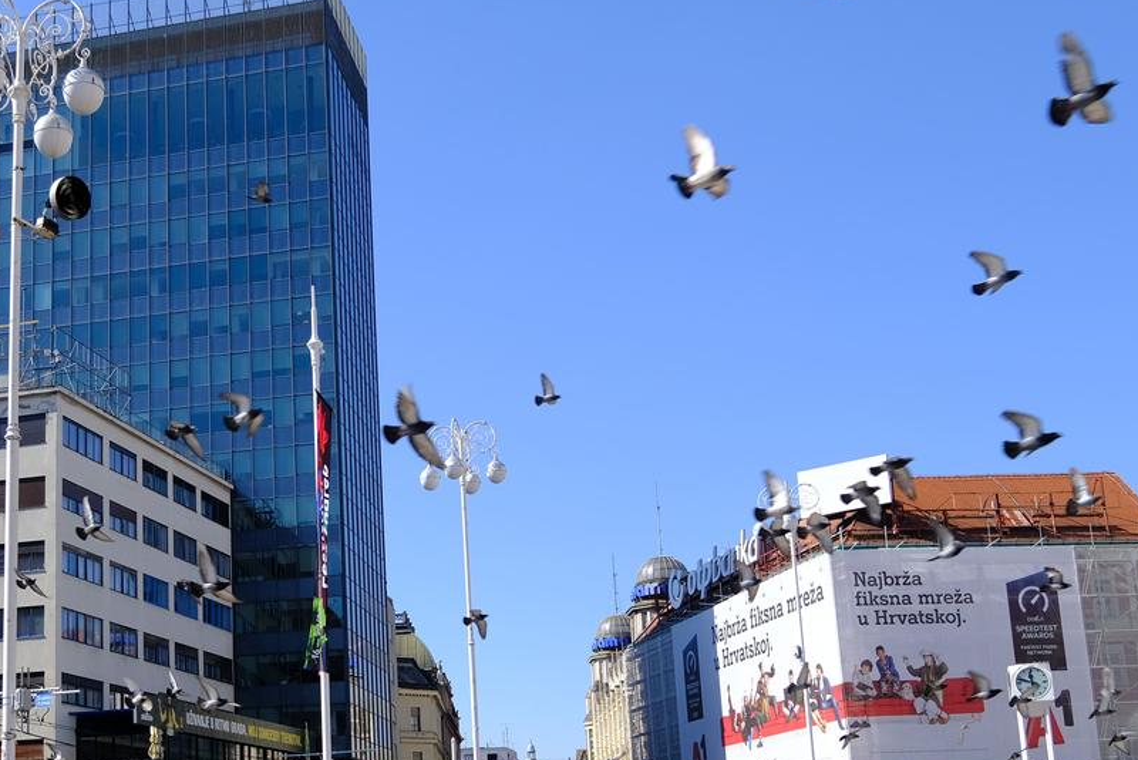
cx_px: 289
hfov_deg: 40.0
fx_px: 1518
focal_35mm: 48
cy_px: 583
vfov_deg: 27.7
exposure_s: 1/250
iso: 200
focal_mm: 16
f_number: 2.8
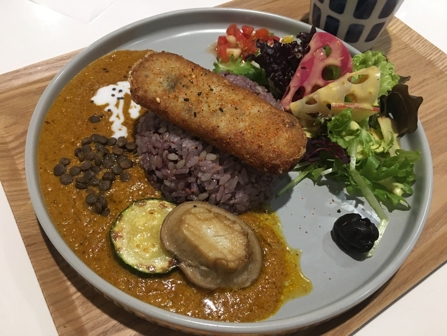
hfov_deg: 61.7
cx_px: 224
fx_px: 374
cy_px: 168
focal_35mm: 29
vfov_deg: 48.2
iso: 100
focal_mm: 4.15
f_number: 2.2
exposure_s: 1/15
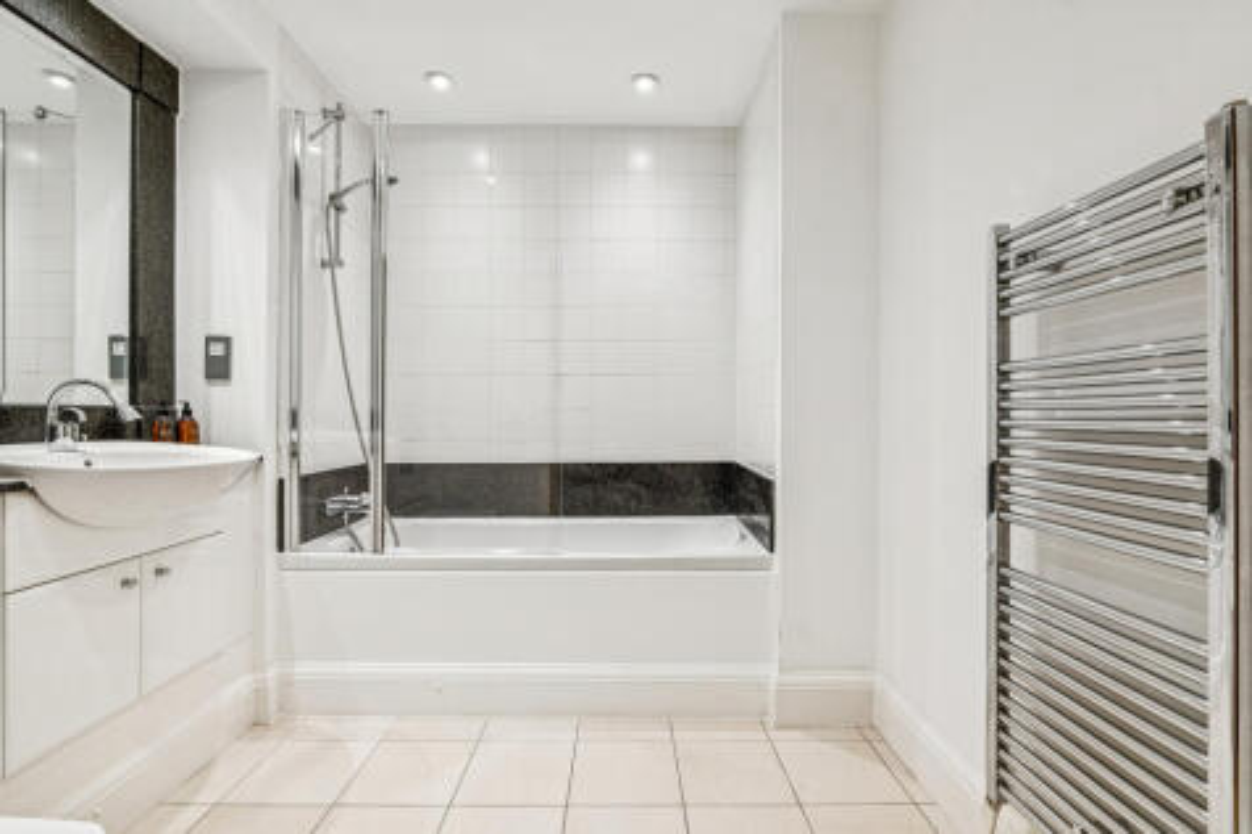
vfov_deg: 73.7
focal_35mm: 16
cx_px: 626
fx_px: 556
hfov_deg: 96.8
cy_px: 417
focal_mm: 16
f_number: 11
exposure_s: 1/25
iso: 400
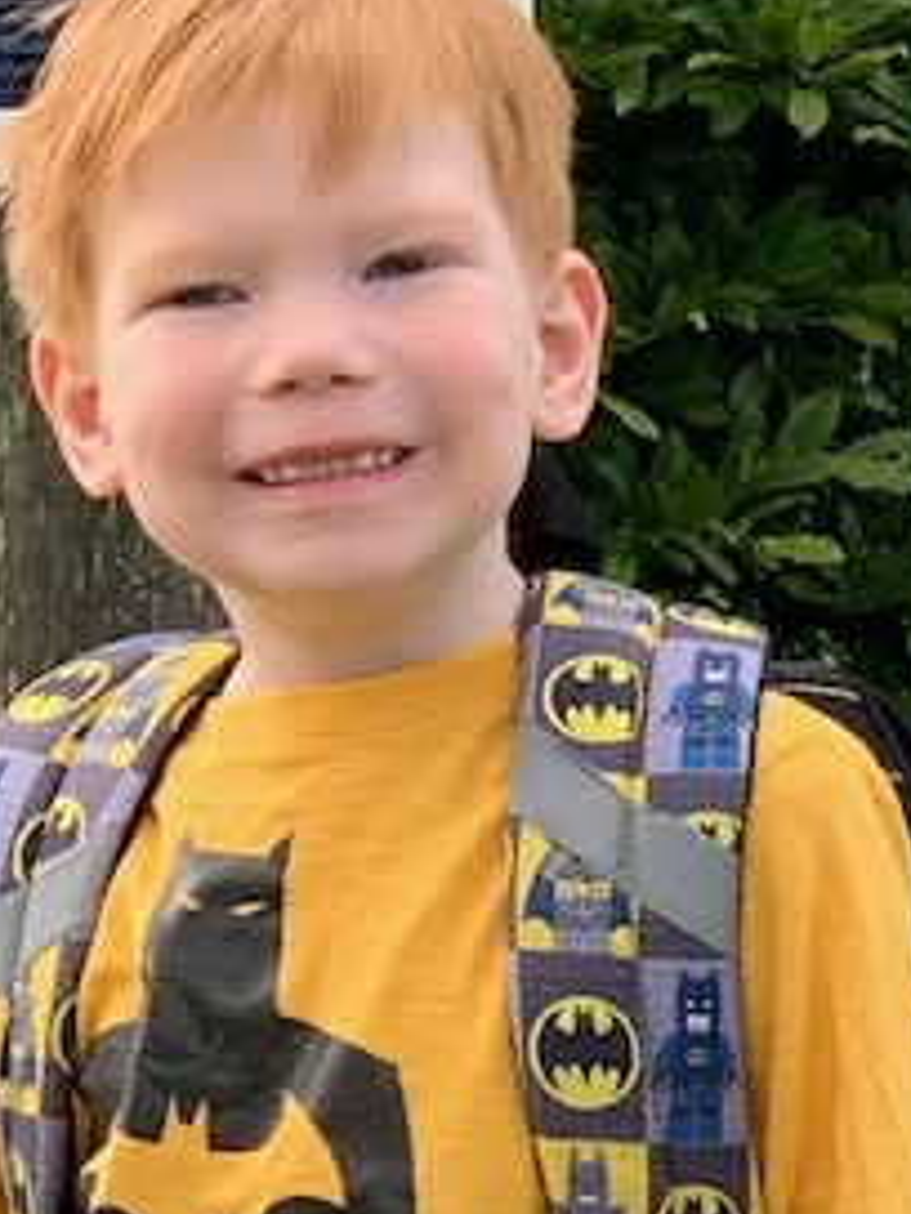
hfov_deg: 6.1
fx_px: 8597
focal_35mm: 245
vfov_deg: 8.0
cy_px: 1446
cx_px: 402
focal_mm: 6
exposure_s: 1/182
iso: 16
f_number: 2.4
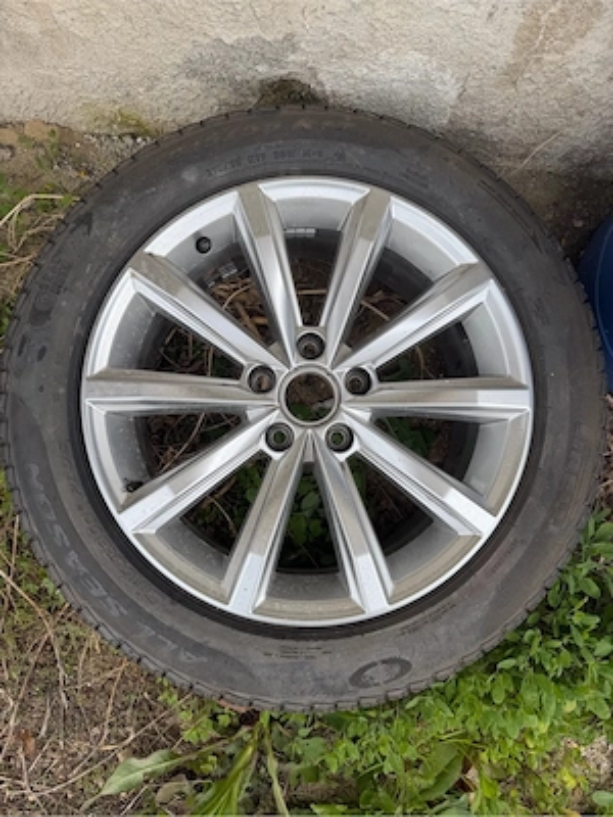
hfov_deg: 56.8
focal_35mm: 24
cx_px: 306
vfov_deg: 71.6
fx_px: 567
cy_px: 408
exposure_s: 1/1553
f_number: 1.78
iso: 80
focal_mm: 6.76
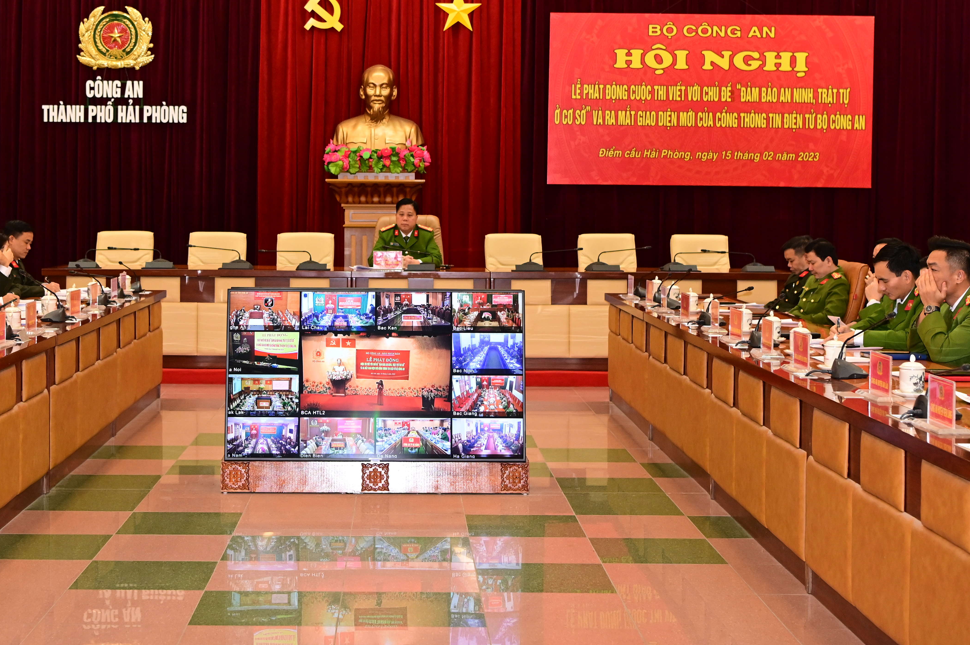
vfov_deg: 21.4
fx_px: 1696
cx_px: 394
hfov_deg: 31.8
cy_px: 199
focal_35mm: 63
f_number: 4.5
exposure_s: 1/200
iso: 2500
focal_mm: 44
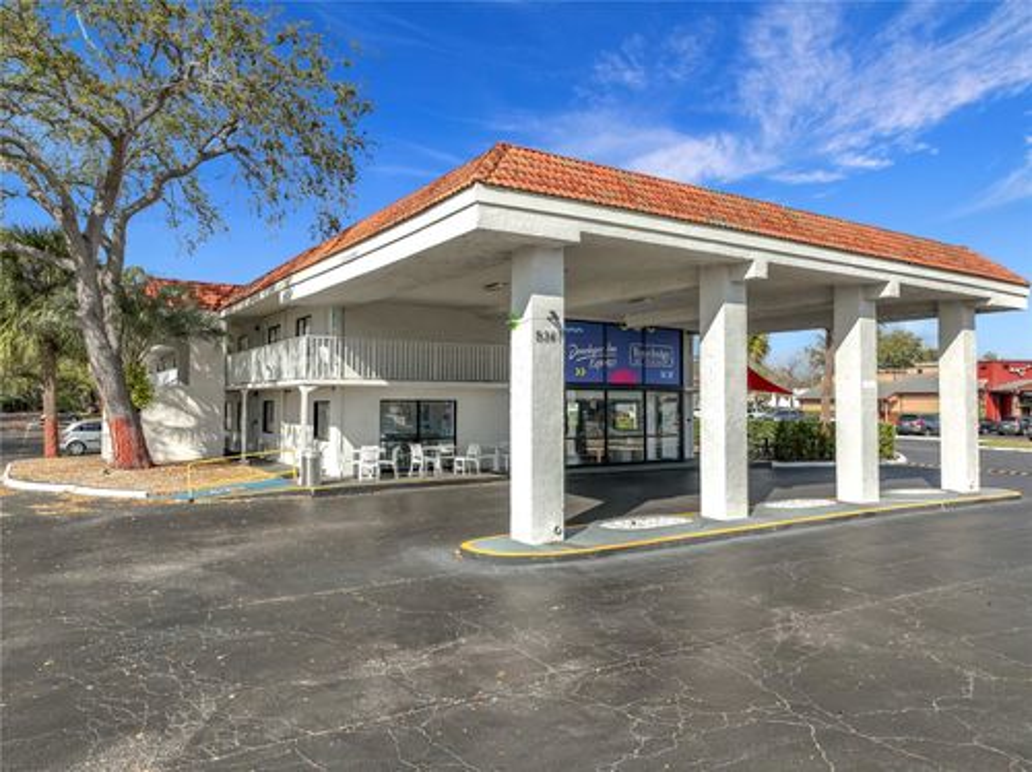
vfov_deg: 56.7
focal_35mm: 24
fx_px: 715
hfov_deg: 71.6
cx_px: 516
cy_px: 386
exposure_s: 1/2500
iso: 120
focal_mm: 12.29
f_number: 2.8
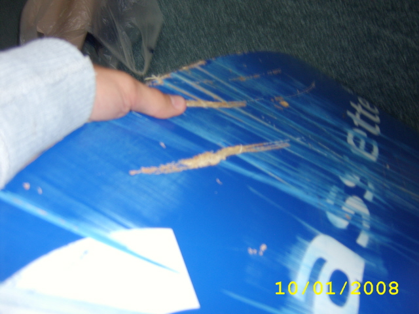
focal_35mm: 31
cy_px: 157
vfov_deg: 45.4
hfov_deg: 58.4
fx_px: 375
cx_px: 210
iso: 141
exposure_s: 1/30
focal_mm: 8.13
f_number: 2.7
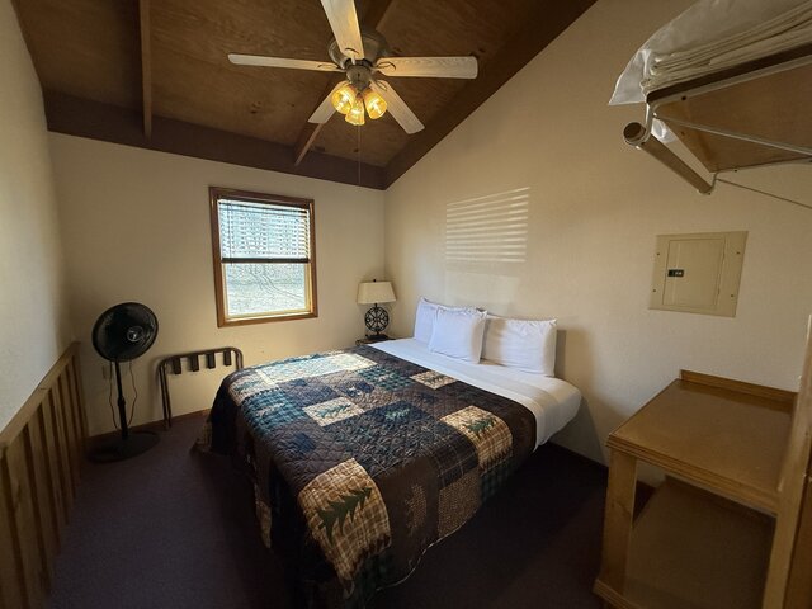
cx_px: 406
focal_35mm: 14
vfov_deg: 85.7
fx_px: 328
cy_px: 304
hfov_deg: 102.1
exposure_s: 1/120
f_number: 2.2
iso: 250
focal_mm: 2.22
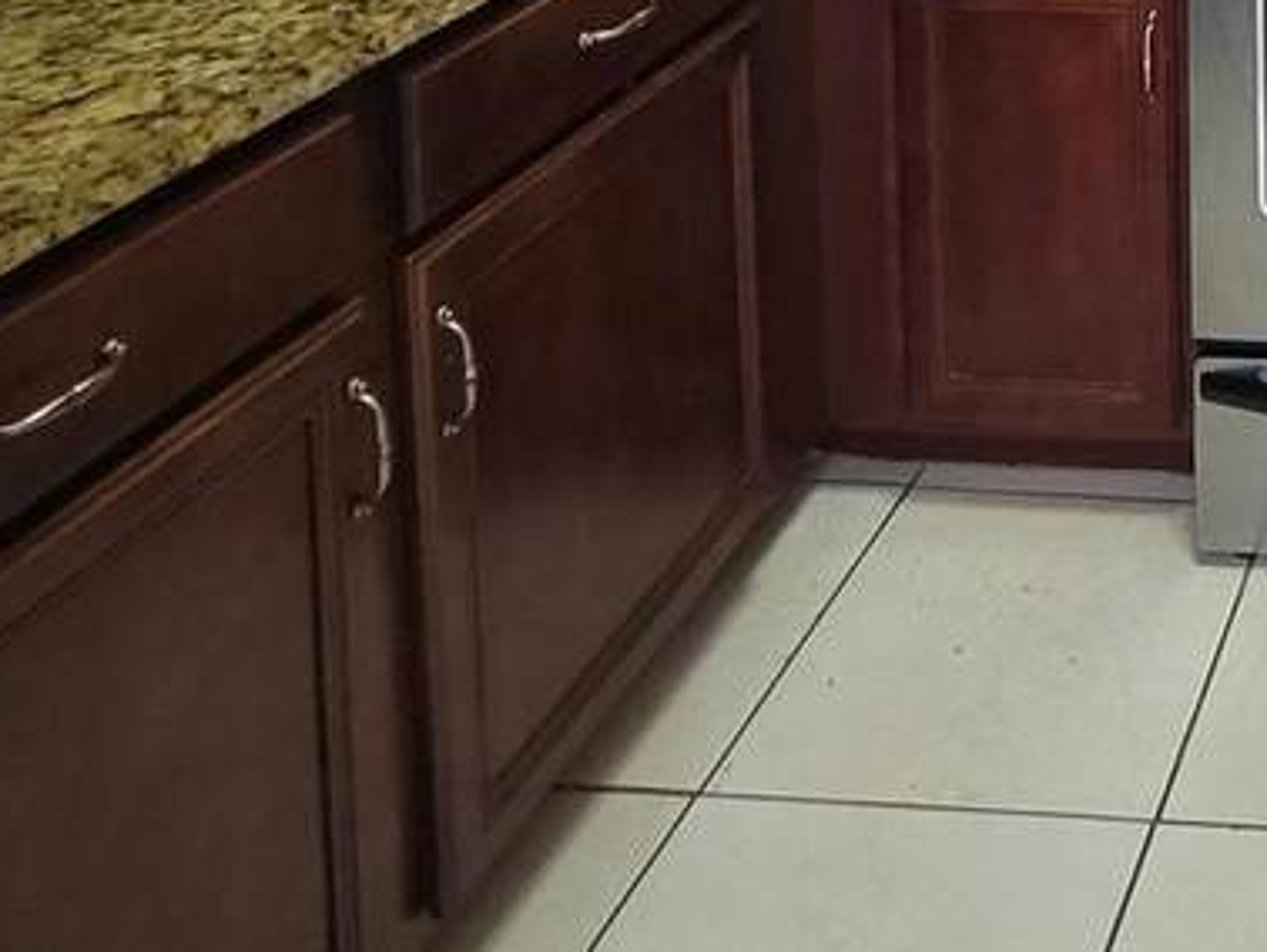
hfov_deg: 33.7
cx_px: 1565
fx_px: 1611
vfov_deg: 23.7
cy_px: -583
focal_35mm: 44
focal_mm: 2.2
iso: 500
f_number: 2.2
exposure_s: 1/30
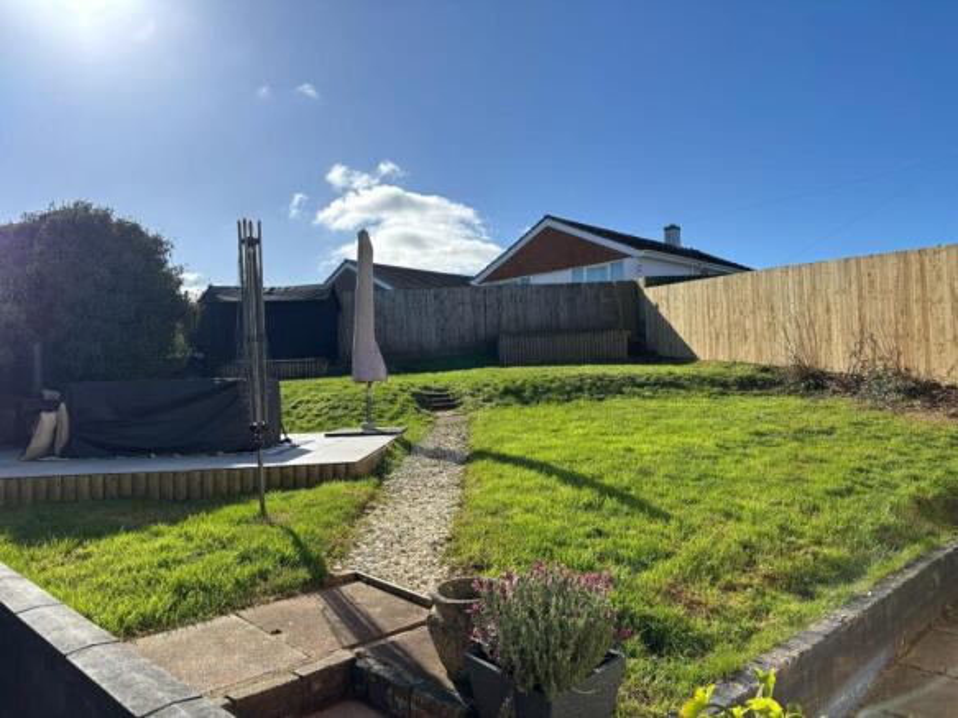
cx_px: 479
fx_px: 719
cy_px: 359
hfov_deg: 67.3
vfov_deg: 53.0
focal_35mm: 26
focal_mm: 5.96
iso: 50
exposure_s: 1/2513
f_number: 1.6
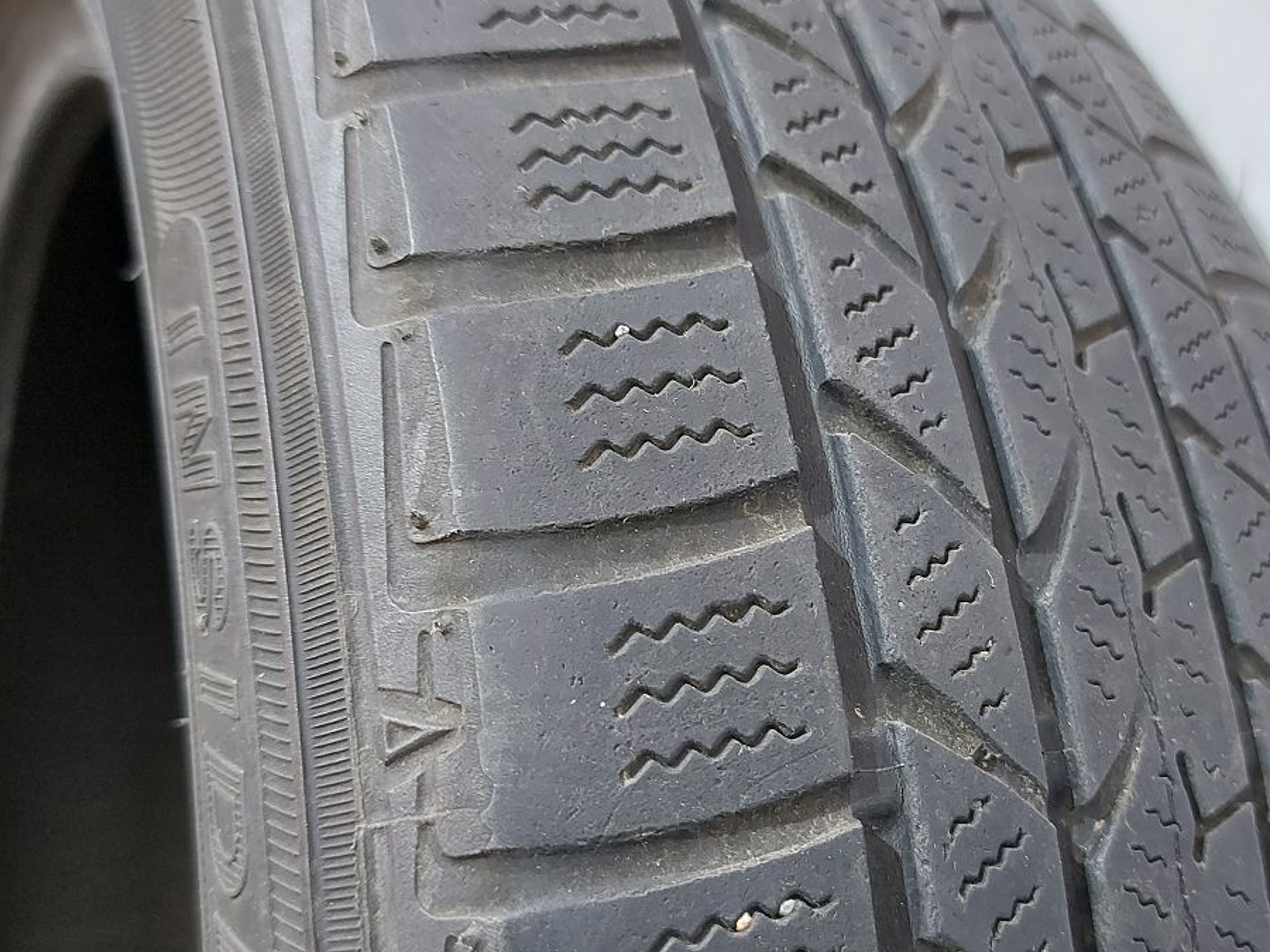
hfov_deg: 49.8
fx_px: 1357
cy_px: 526
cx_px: 757
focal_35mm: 37
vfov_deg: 38.6
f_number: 1.8
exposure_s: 1/25
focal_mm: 5.23
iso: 250
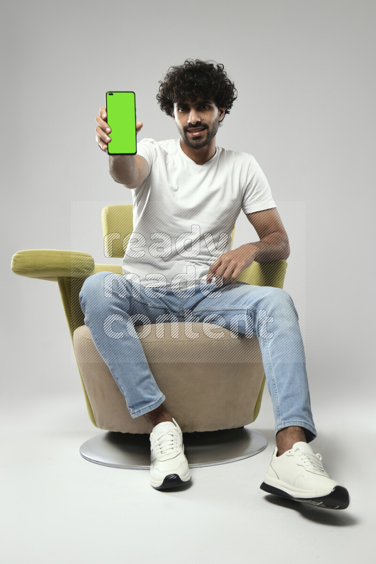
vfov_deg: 48.5
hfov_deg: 33.4
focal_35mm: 40
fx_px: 627
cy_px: 282
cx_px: 188
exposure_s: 1/125
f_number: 5.6
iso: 400
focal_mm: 40
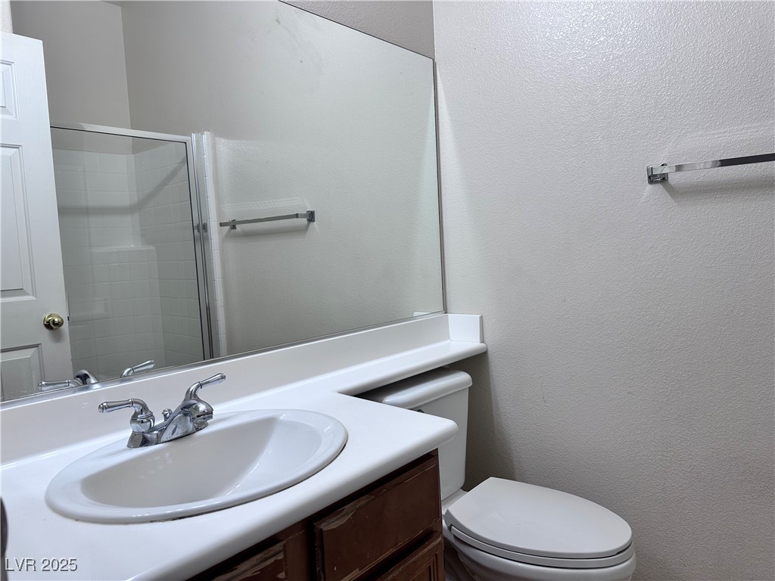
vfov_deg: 56.8
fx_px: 537
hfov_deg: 71.6
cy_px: 290
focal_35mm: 24
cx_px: 388
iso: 80
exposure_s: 1/120
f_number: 1.78
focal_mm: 6.86
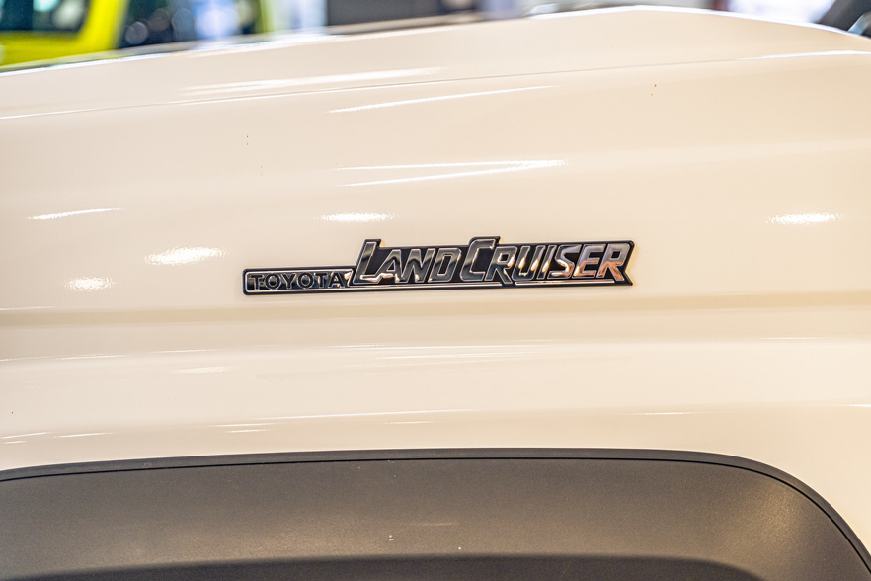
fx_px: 2105
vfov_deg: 15.7
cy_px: 295
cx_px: 475
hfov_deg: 23.4
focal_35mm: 87
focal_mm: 75
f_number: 2.8
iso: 400
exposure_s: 1/125
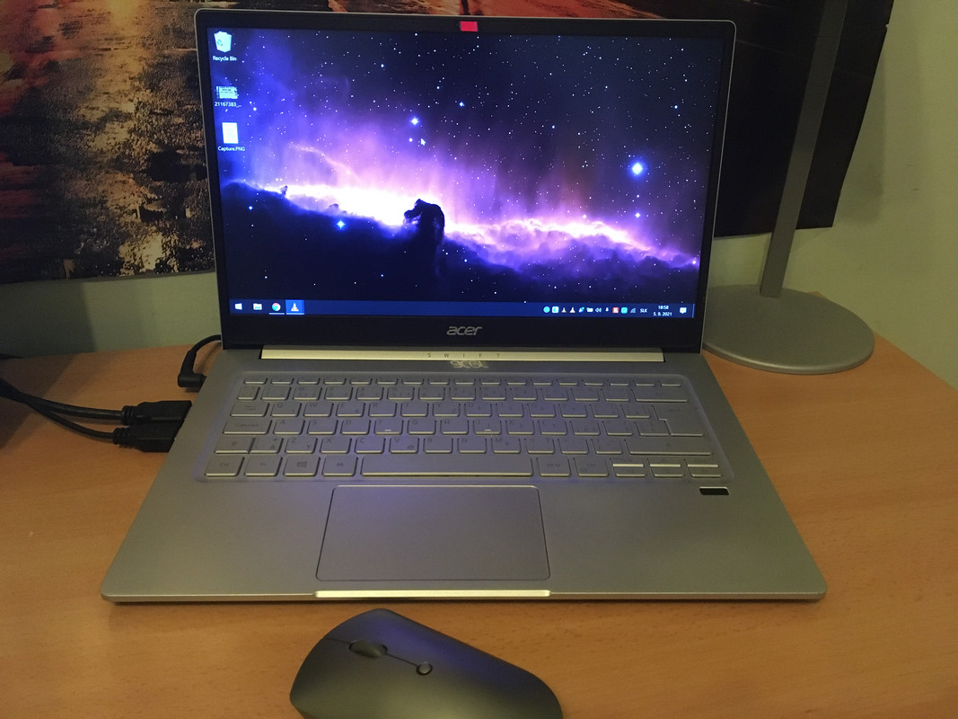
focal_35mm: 29
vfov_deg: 48.2
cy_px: 360
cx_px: 479
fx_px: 802
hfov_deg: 61.7
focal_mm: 4.15
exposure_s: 1/17
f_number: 2.2
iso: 320
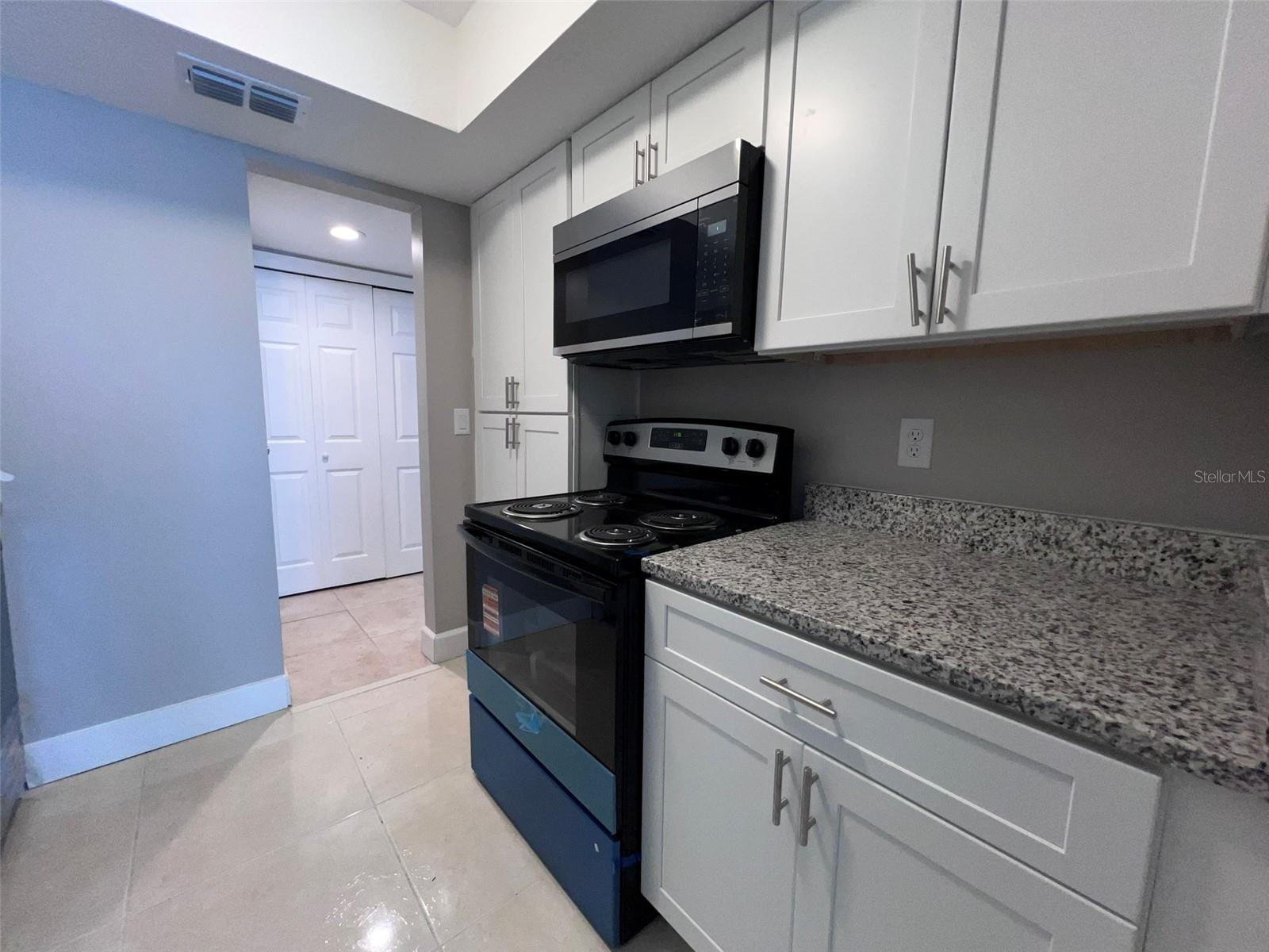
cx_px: 634
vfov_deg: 89.9
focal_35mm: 13
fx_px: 477
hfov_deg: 106.2
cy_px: 476
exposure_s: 1/78
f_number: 1.8
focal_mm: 1.57
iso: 64
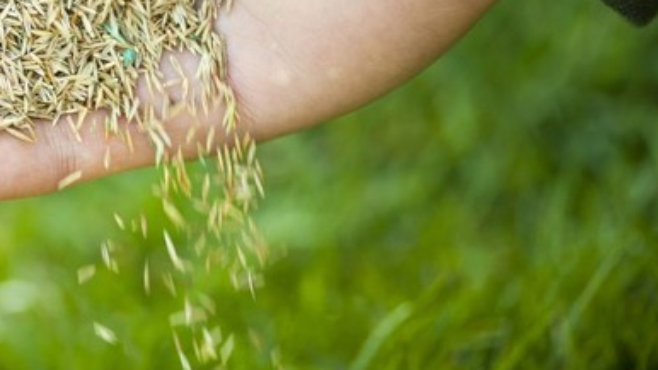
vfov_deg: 5.5
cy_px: 46
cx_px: 36
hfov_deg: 9.7
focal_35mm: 222
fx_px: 3873
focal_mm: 105
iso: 200
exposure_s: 1/320
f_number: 3.2
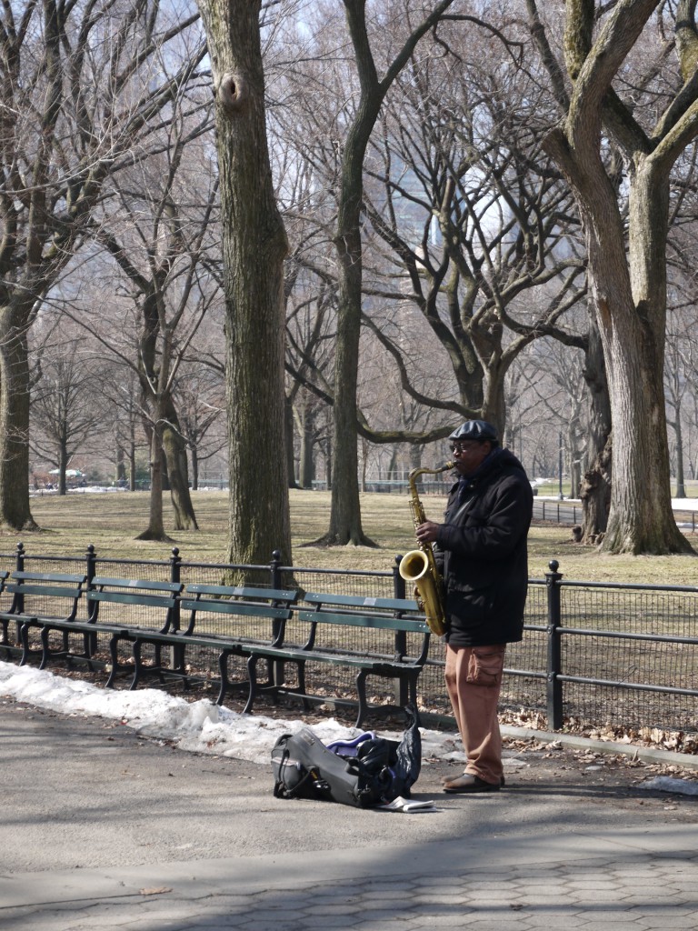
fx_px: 2258
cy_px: 466
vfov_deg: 23.3
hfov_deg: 17.6
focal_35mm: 84
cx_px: 349
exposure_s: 1/200
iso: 160
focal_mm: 42
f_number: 6.3
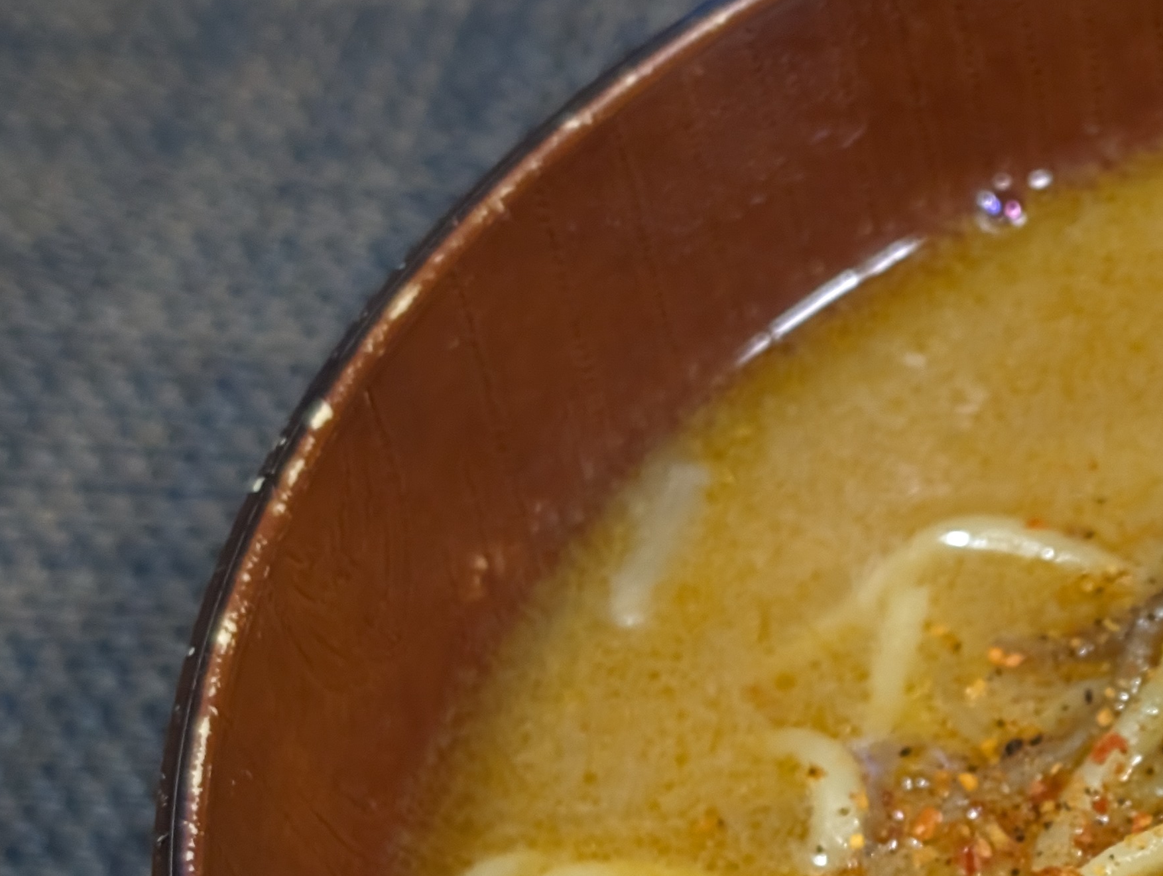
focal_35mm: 114
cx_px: 1149
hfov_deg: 16.9
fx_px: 3835
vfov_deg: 12.9
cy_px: 751
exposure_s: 1/47.1
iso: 601
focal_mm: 6.9
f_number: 1.68
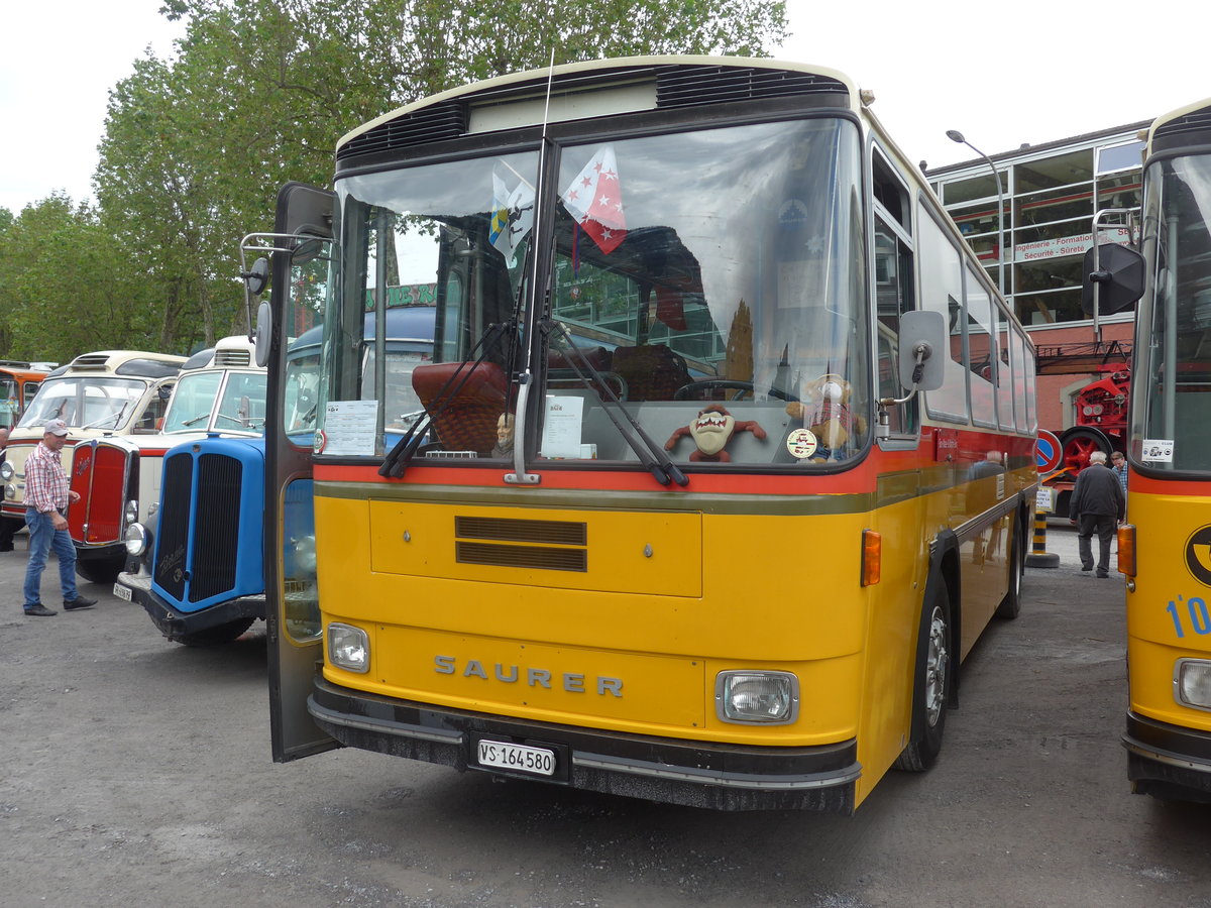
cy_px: 454
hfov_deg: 61.7
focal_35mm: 29
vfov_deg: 48.2
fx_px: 1015
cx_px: 606
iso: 80
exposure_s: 1/250
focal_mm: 6
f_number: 2.8
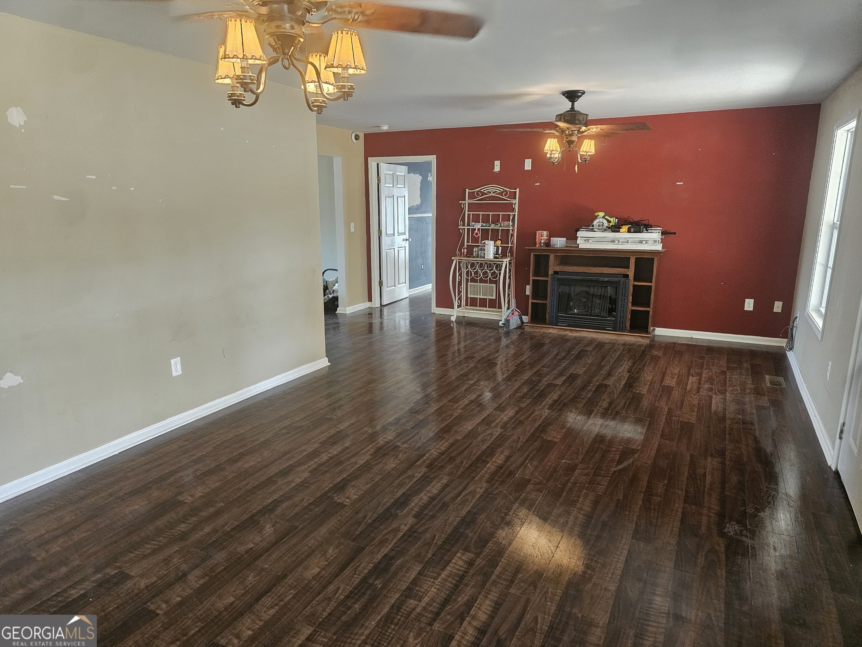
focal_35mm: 23
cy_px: 324
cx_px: 431
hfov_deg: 73.9
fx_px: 573
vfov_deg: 58.9
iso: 1000
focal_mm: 6.3
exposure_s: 1/120
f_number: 1.7
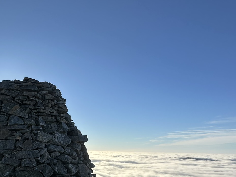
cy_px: 146
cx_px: 28
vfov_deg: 43.0
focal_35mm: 31
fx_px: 211
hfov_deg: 52.1
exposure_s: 1/3300
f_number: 2.2
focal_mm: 2.22
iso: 50
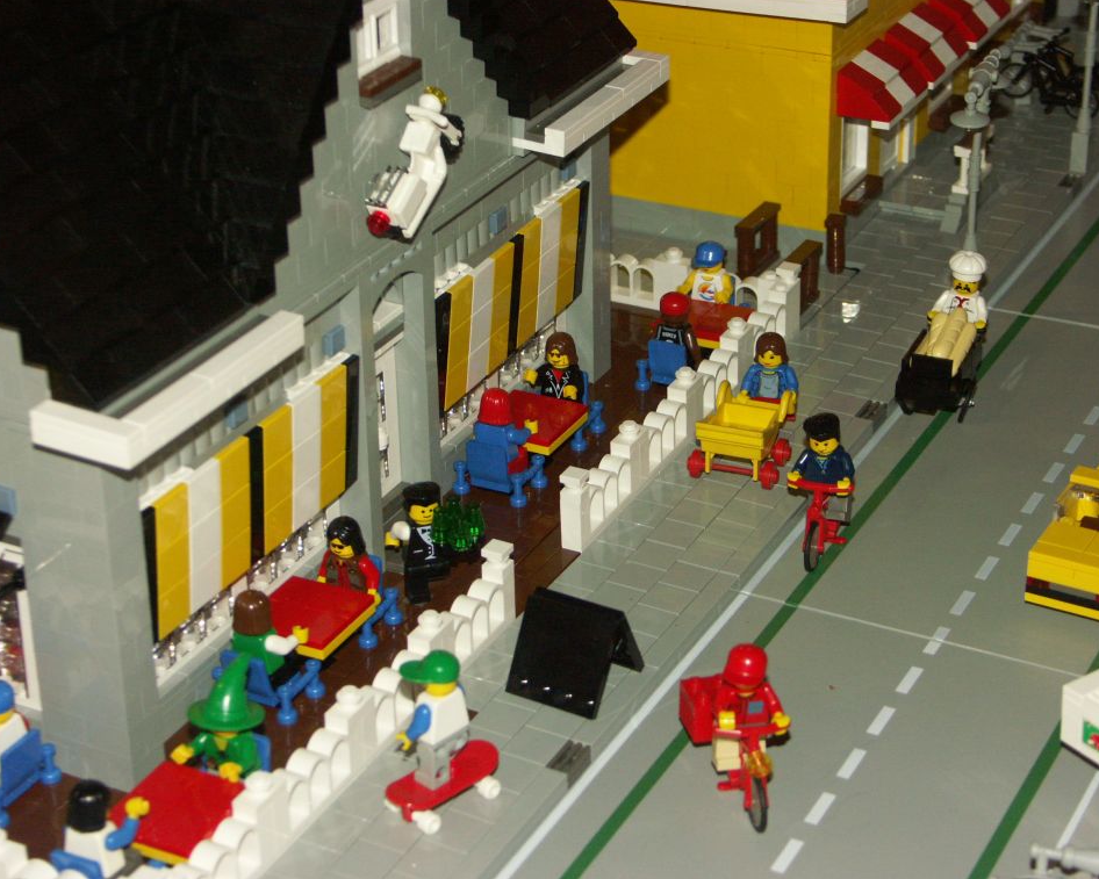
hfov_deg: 25.4
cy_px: 434
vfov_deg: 20.4
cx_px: 582
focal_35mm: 75
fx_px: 2440
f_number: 3.2
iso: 200
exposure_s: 1/60
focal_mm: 18.11
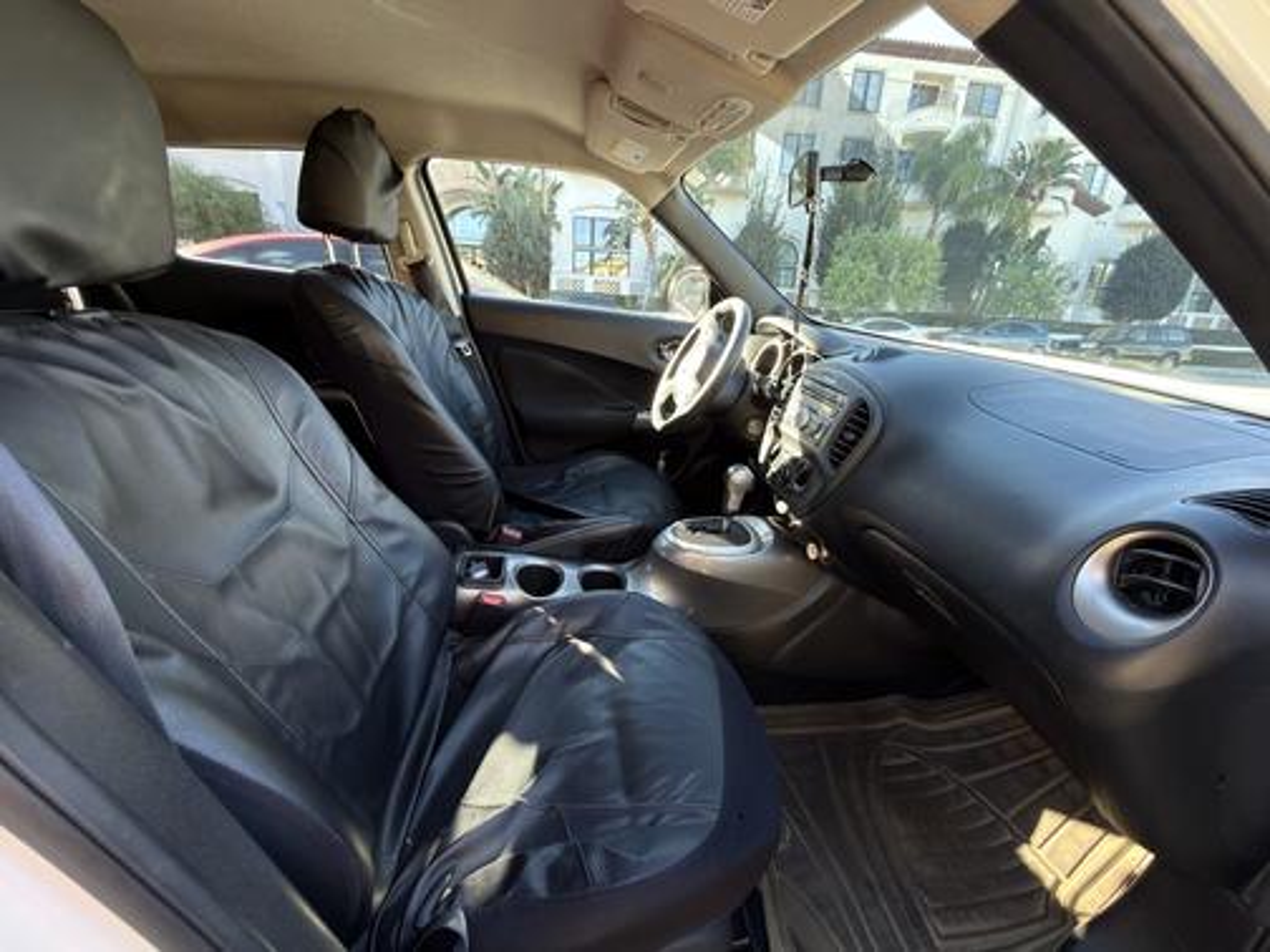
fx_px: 514
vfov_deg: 85.7
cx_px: 635
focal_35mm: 14
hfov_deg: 102.1
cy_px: 476
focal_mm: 2.22
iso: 50
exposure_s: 1/63
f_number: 2.2
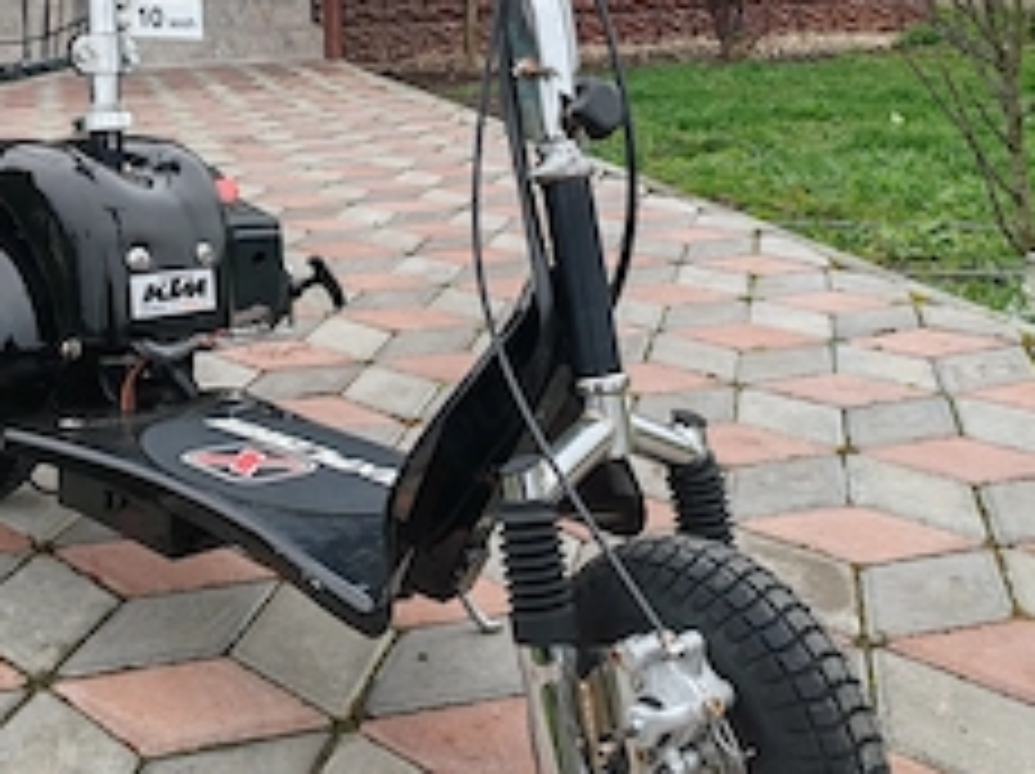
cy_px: 76
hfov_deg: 40.3
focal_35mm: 47
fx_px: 1404
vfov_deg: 29.5
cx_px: 418
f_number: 1.9
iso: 50
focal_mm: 6.12
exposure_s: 1/120
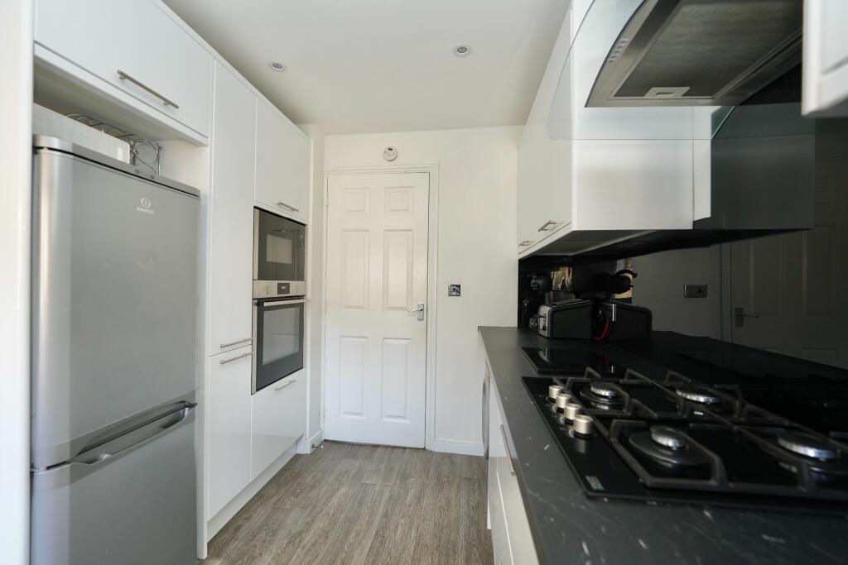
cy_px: 282
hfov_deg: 104.2
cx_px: 424
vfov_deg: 81.2
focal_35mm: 14
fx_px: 330
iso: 1600
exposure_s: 1/160
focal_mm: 14
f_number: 3.5
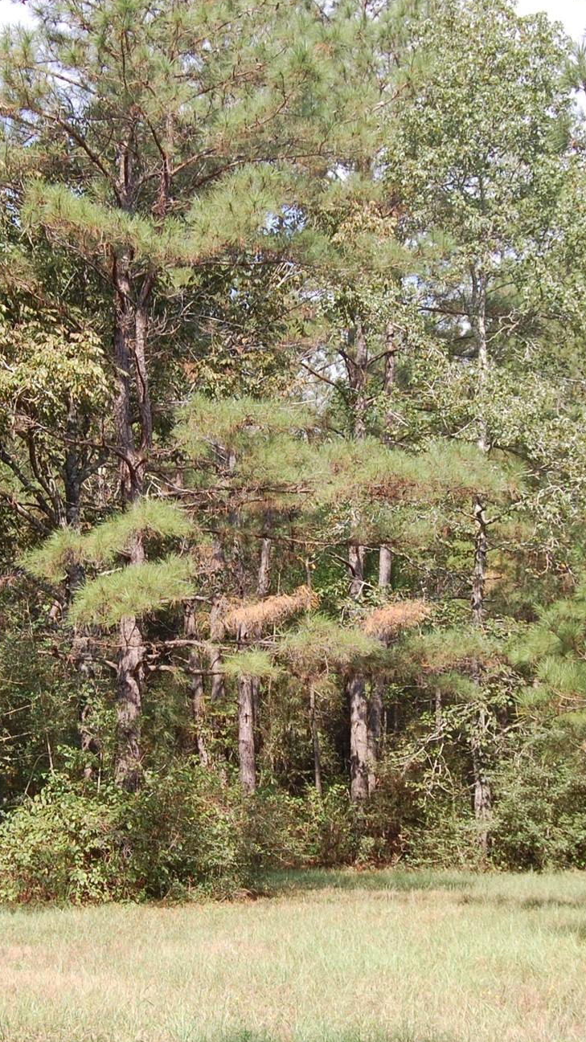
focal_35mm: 79
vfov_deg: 26.8
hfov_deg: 15.3
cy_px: 563
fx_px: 2184
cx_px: 225
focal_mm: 30
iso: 200
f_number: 7.1
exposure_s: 1/200
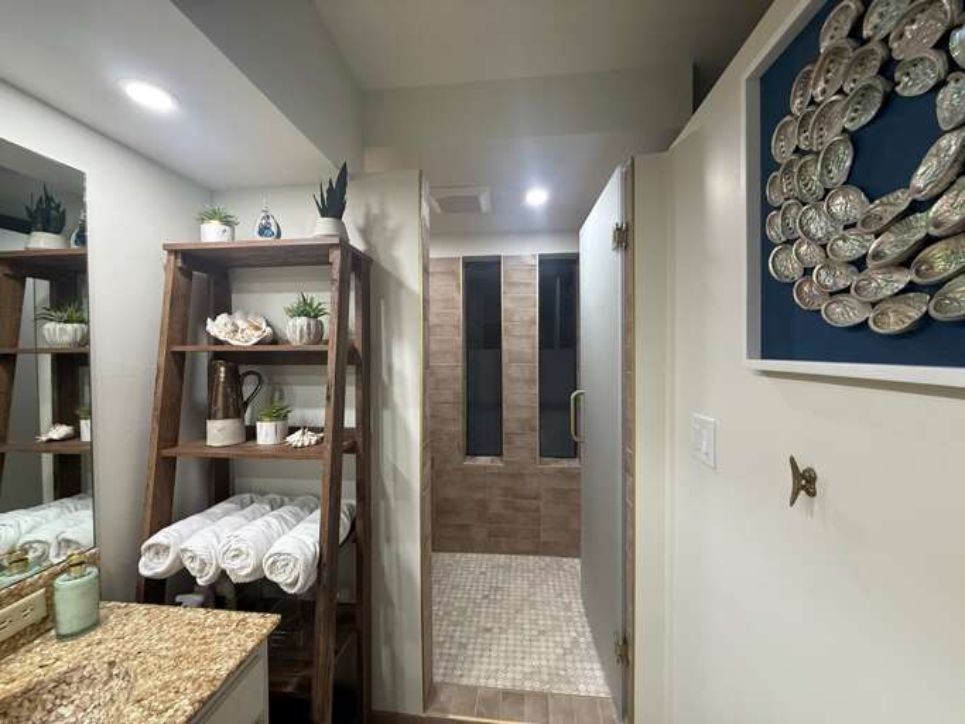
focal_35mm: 14
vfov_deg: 85.7
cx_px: 482
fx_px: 390
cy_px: 362
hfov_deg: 102.1
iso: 320
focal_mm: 2.22
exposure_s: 1/120
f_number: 2.2
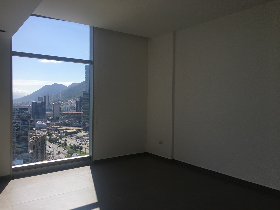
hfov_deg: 61.7
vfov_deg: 48.2
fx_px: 235
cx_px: 140
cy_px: 105
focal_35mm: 29
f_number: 2.2
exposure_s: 1/769
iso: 25
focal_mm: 4.15
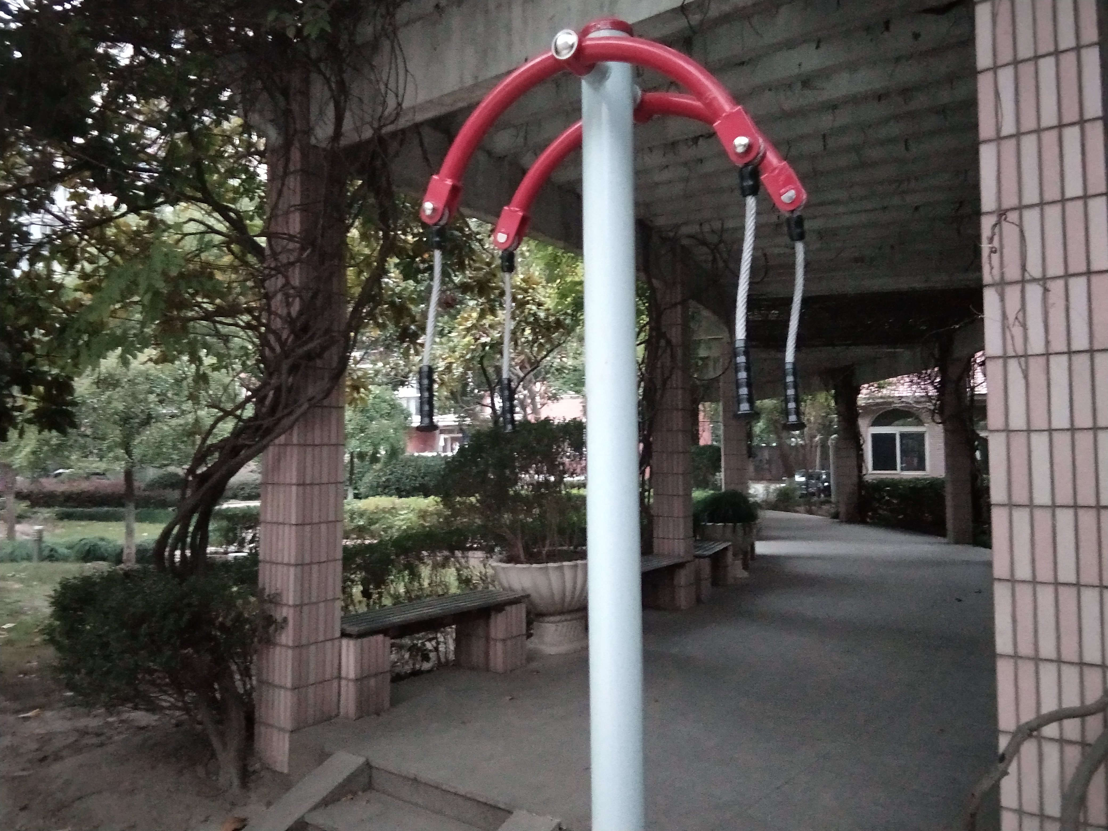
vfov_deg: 45.4
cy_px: 416
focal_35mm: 31
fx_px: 992
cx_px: 554
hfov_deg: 58.4
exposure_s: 1/14.3
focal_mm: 3.69
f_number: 2.2
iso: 2000
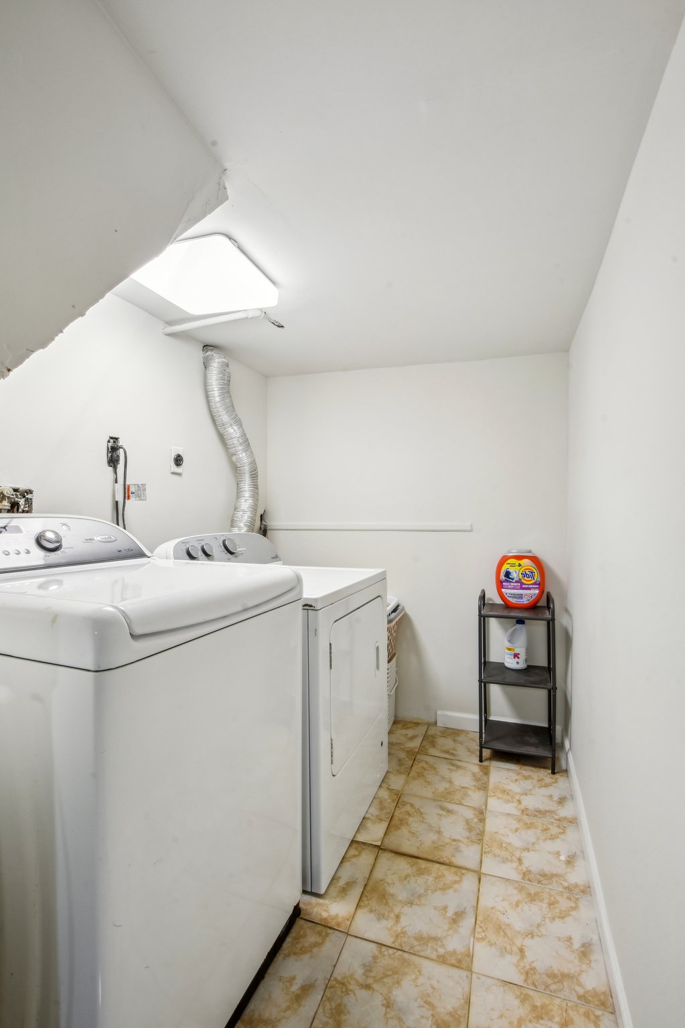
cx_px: 342
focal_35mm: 15
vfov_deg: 100.4
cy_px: 514
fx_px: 428
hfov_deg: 77.3
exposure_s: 1/8
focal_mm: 10
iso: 500
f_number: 7.1
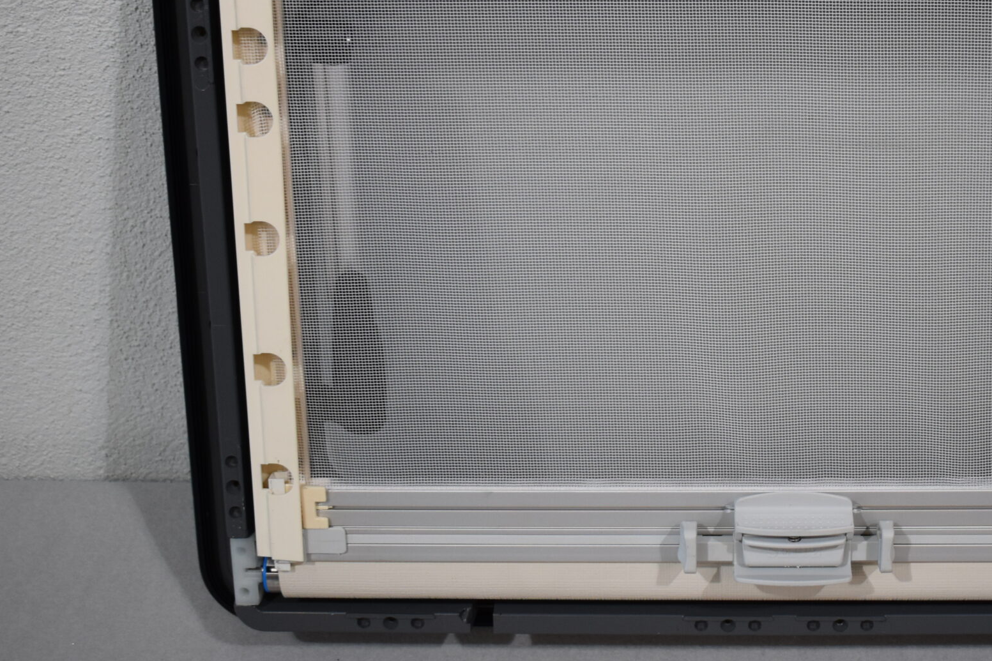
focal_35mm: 62
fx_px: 1703
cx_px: 742
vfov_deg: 21.9
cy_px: 210
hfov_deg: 31.9
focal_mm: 25
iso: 500
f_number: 4
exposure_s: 1/250
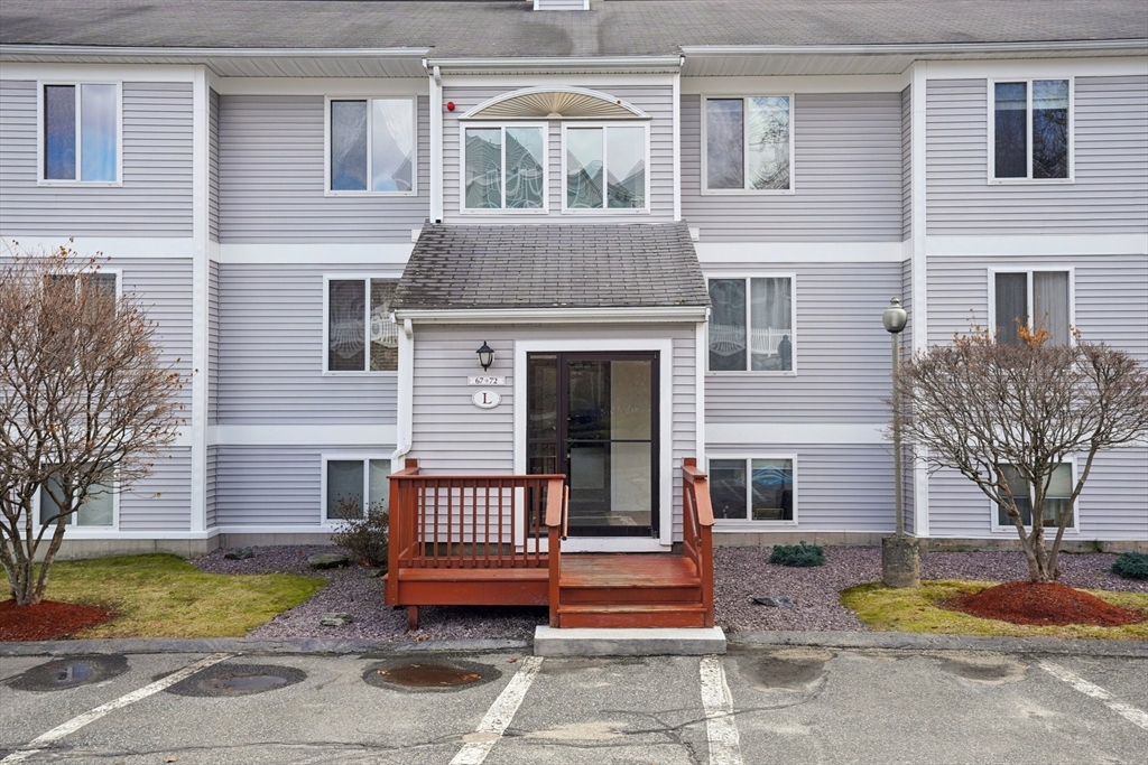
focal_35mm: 33
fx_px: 1052
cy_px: 382
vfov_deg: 40.0
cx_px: 574
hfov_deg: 57.2
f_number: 8
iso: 100
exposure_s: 1/60
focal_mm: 33
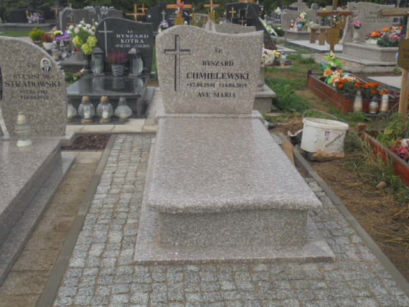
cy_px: 154
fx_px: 449
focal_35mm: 38
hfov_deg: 49.0
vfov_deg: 37.7
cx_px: 204
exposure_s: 1/320
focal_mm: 6.9
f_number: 4.2
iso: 100
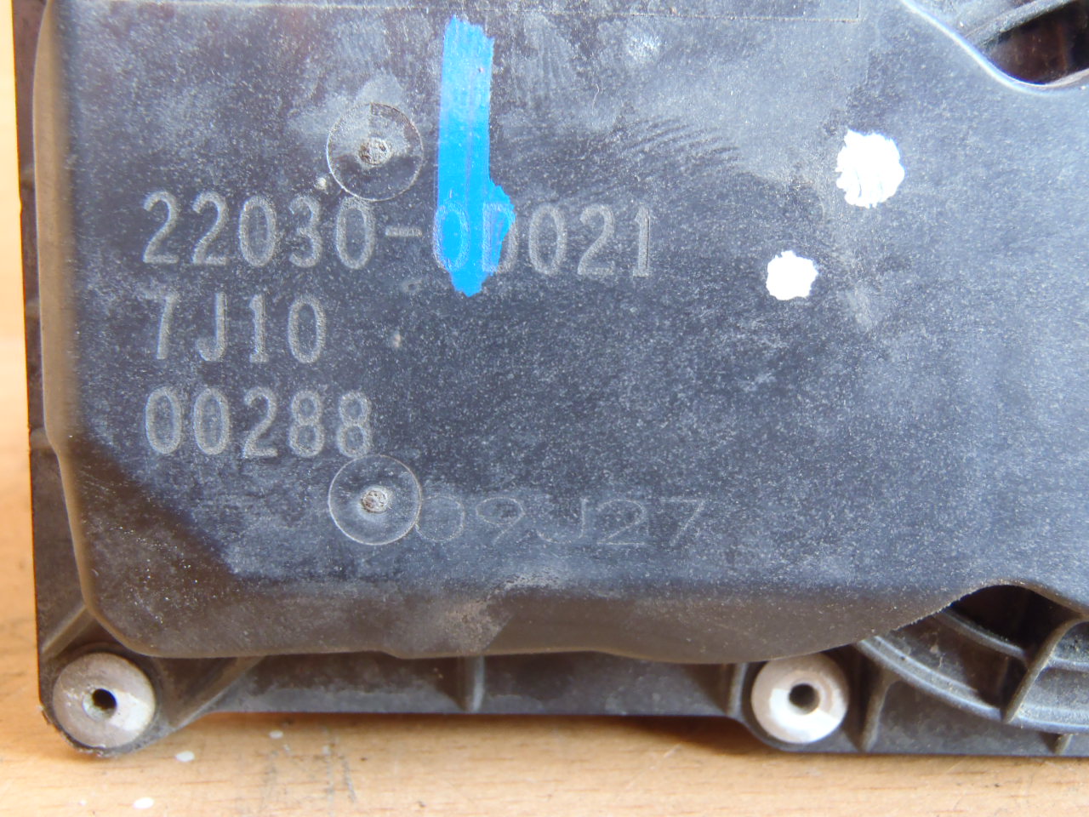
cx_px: 544
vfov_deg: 38.7
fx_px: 1164
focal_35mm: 37
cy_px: 408
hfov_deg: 50.1
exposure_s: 1/4
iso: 200
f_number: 4.7
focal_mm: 6.64
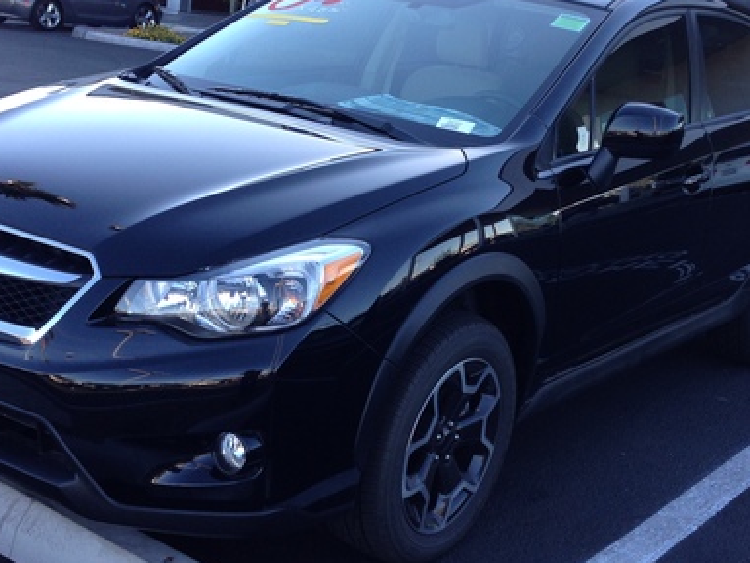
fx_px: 1192
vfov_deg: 26.6
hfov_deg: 34.9
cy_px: 260
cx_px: 377
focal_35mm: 55
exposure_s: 1/191
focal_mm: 4.12
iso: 50
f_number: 2.4
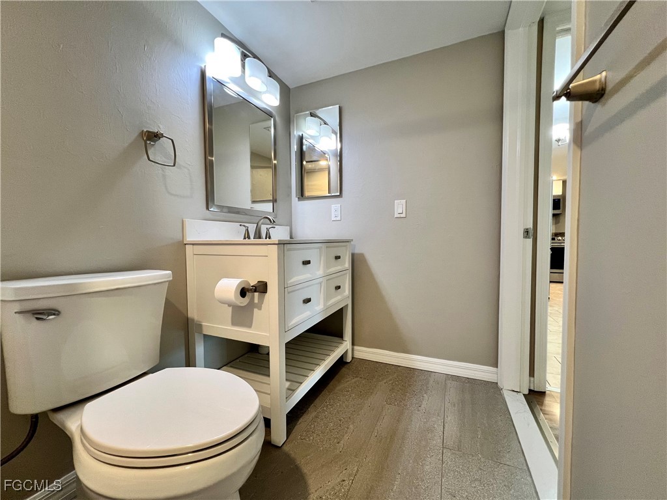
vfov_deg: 89.9
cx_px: 334
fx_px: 250
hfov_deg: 106.2
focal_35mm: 13
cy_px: 250
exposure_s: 1/60
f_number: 1.8
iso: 160
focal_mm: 1.57
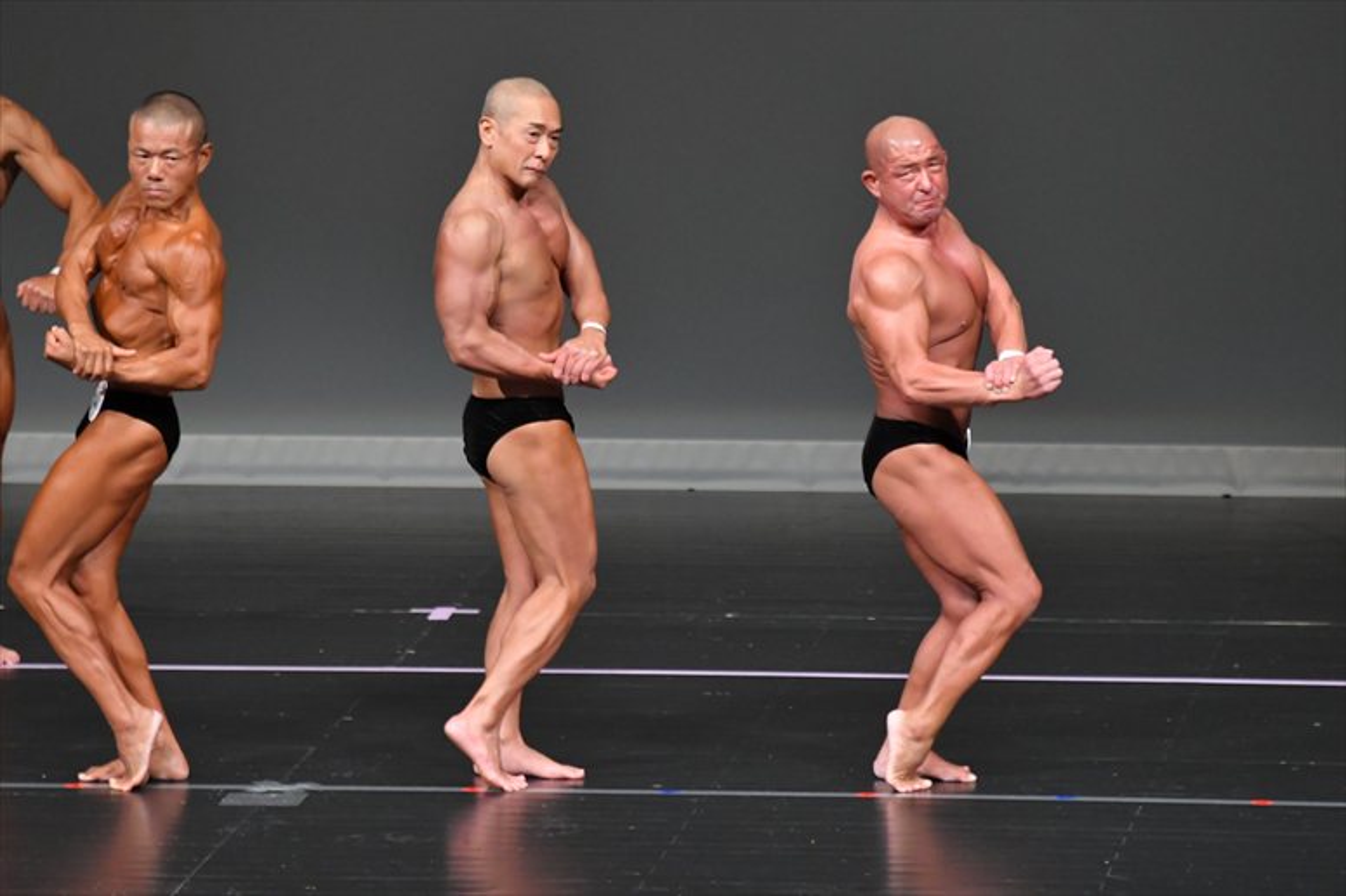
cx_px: 673
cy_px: 448
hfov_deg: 6.0
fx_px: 12893
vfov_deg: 4.0
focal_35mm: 345
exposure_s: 1/400
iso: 4000
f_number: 5.6
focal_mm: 230
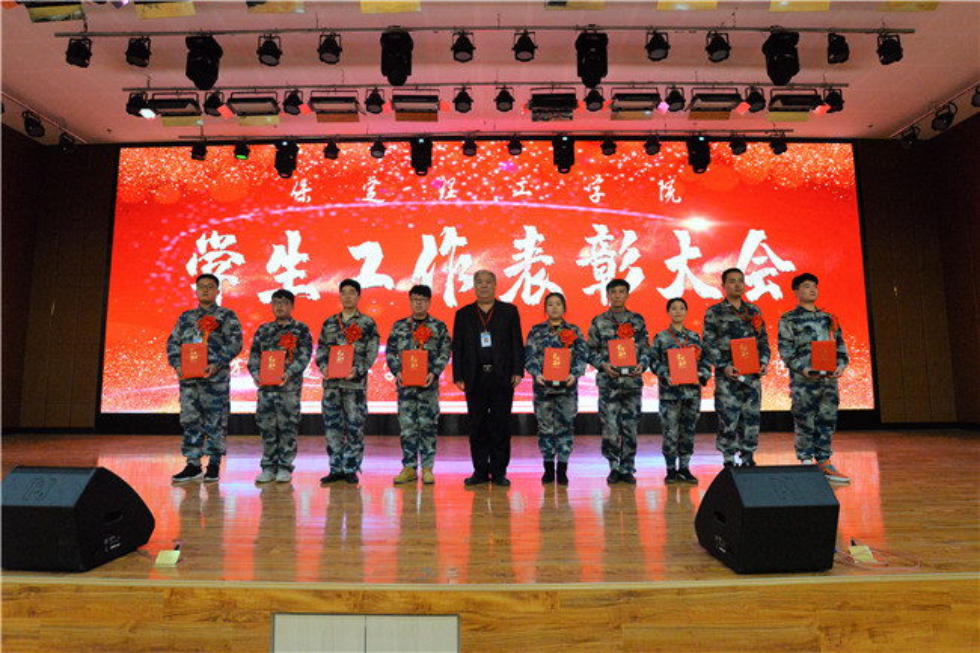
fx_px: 517
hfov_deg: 86.9
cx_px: 490
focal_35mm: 19
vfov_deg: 64.5
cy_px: 326
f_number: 7.1
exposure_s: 1/200
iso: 5000
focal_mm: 19
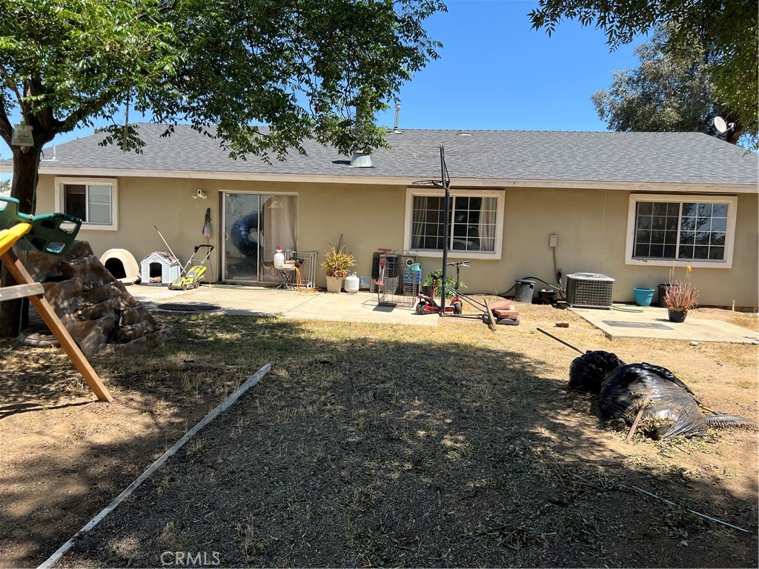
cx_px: 380
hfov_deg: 67.3
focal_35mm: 26
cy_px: 284
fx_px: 570
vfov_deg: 53.1
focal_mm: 5.7
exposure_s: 1/2299
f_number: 1.5
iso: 50
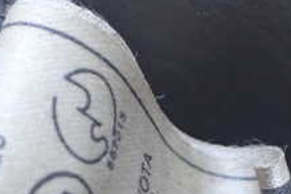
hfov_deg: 23.9
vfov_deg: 15.2
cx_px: 147
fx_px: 688
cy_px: 263
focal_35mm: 85
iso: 800
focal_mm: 5.4
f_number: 2.3
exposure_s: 1/80
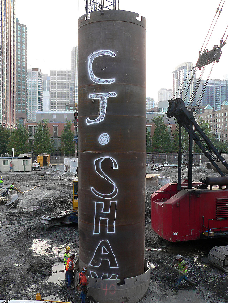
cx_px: 113
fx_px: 325
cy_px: 152
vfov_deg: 50.1
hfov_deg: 38.7
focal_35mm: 37
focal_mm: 6
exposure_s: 1/100
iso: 80
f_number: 2.8
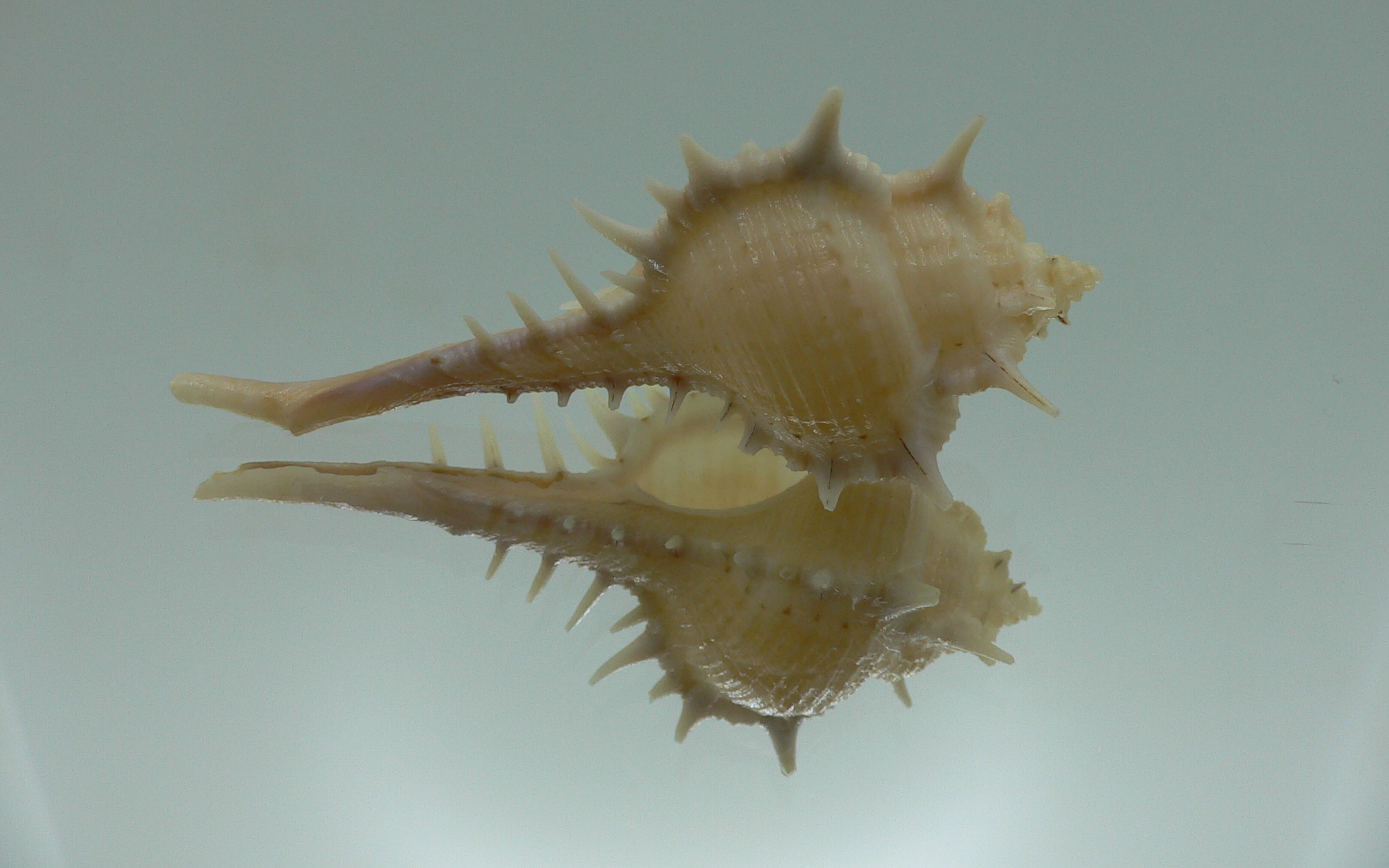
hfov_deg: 51.5
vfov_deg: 33.5
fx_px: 1438
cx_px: 683
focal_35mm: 38
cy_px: 374
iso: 80
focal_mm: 4.6
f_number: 3.3
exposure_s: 1/100
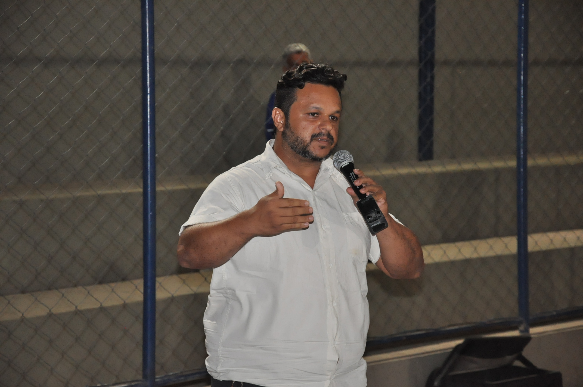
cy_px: 194
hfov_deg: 17.1
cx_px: 292
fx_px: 1941
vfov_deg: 11.4
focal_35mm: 120
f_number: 5.3
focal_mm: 80
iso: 2000
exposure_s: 1/60
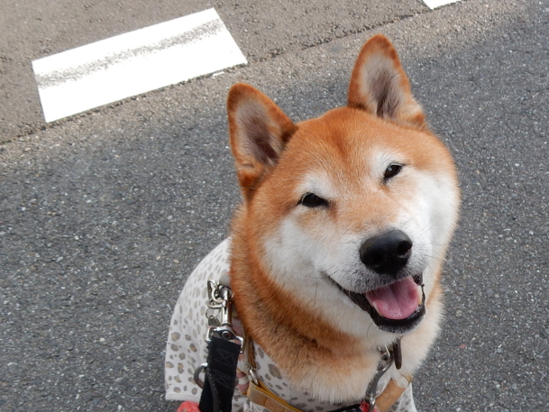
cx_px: 295
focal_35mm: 46
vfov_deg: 31.4
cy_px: 263
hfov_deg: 41.2
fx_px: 730
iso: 160
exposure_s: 1/250
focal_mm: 6.4
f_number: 4
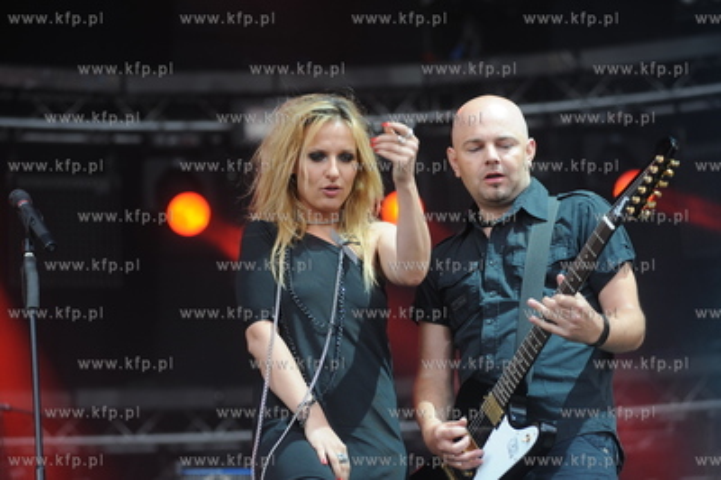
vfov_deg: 11.4
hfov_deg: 17.1
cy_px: 240
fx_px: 2401
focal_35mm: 120
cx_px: 360
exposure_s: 1/250
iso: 400
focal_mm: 120
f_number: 4
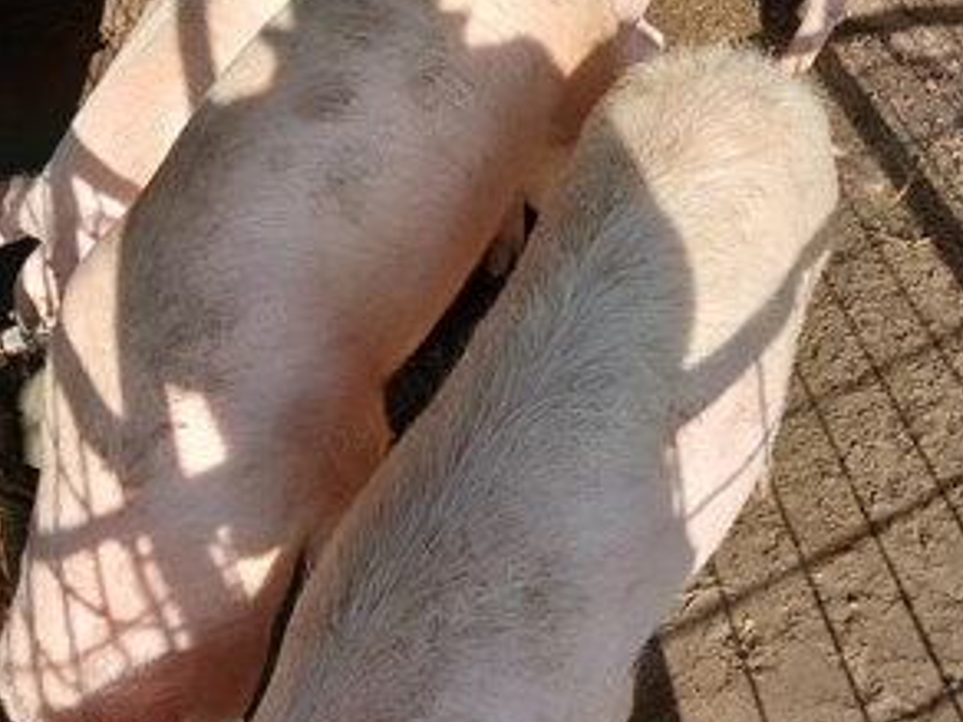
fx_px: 1029
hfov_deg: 50.1
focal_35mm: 37
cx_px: 491
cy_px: 162
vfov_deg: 37.5
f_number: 1.8
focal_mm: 3.98
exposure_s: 1/333
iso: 20
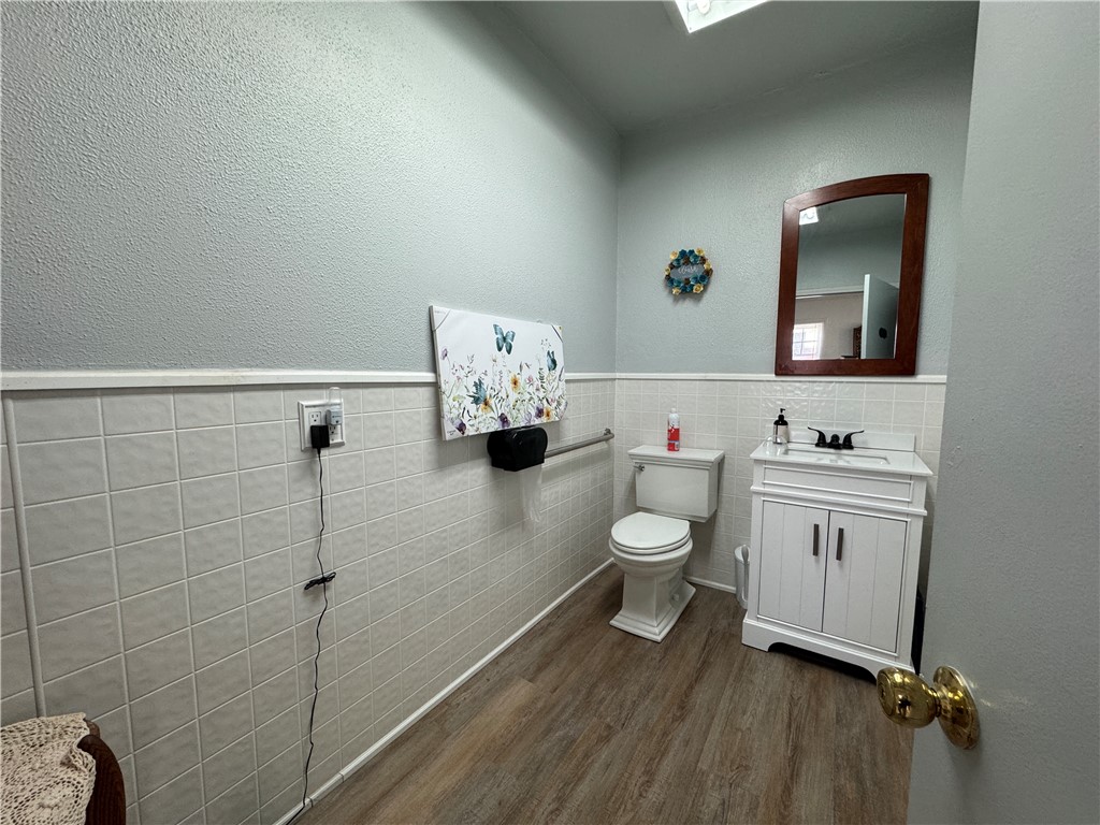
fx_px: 445
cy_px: 412
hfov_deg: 102.1
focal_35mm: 14
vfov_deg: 85.7
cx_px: 550
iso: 200
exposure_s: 1/120
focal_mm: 2.22
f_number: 2.2
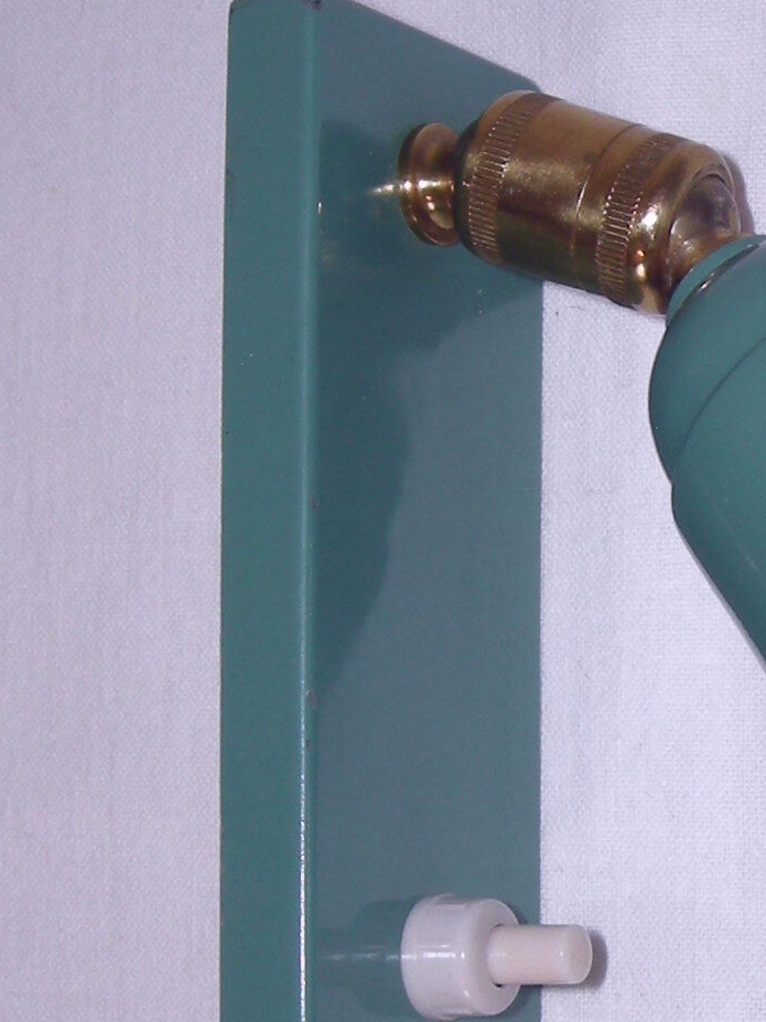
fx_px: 3423
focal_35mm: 116
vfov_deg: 16.9
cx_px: 982
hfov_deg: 12.4
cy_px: 765
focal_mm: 5.7
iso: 50
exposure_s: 1/40.8
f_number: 2.8
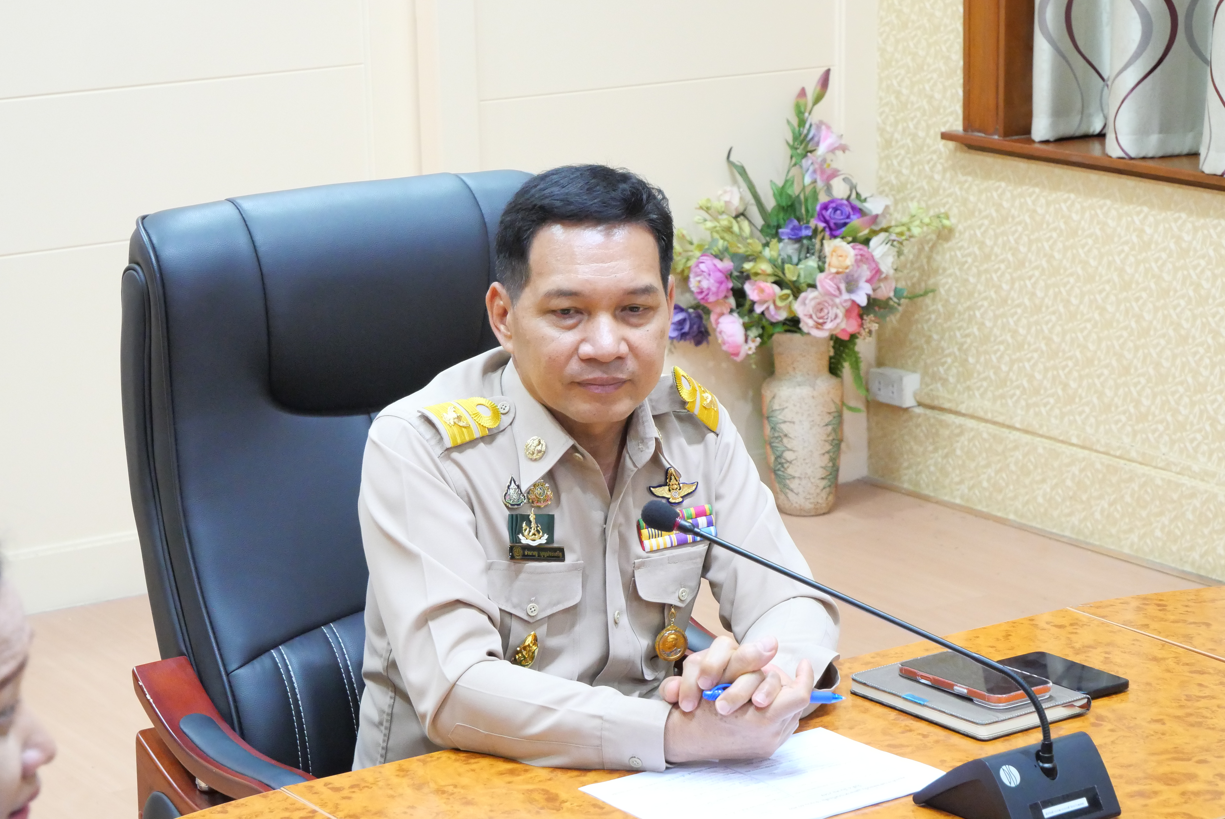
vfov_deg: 15.0
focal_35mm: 91
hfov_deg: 22.4
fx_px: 3098
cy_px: 410
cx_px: 612
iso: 3200
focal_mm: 44
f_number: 6.3
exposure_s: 1/15
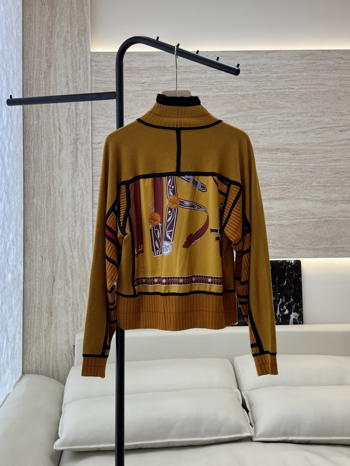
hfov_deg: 56.8
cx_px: 175
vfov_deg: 71.6
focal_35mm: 24
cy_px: 233
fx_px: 324
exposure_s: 1/190
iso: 64
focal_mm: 6.76
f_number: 1.78
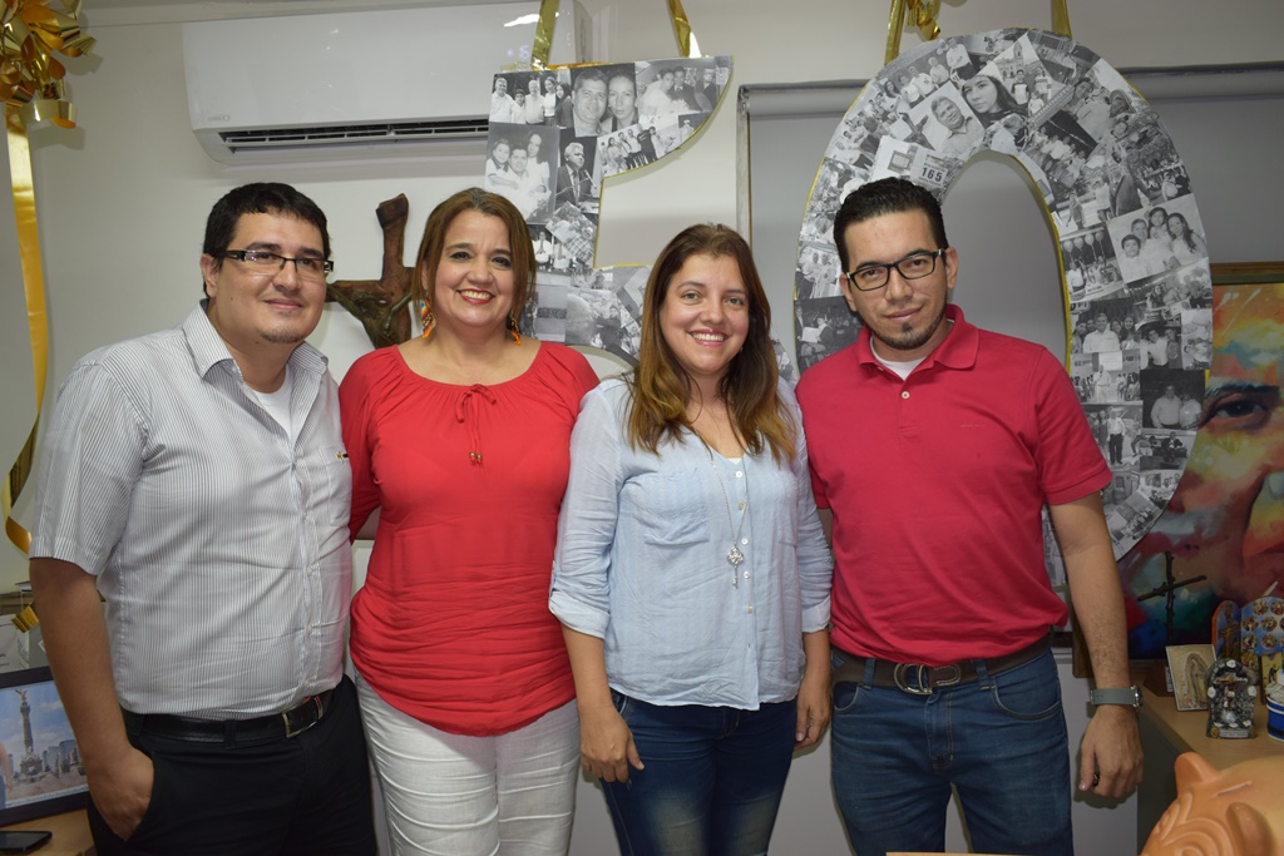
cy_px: 428
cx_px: 642
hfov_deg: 57.2
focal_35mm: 33
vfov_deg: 40.0
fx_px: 1177
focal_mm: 22
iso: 400
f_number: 3.8
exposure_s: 1/60
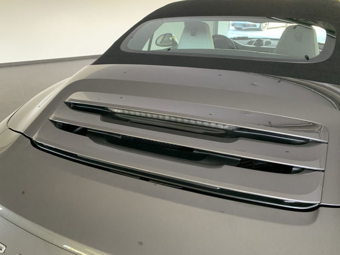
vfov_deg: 51.4
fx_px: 265
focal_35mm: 27
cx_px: 169
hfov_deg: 65.3
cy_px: 130
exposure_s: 1/60
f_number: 1.8
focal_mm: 4.25
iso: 320
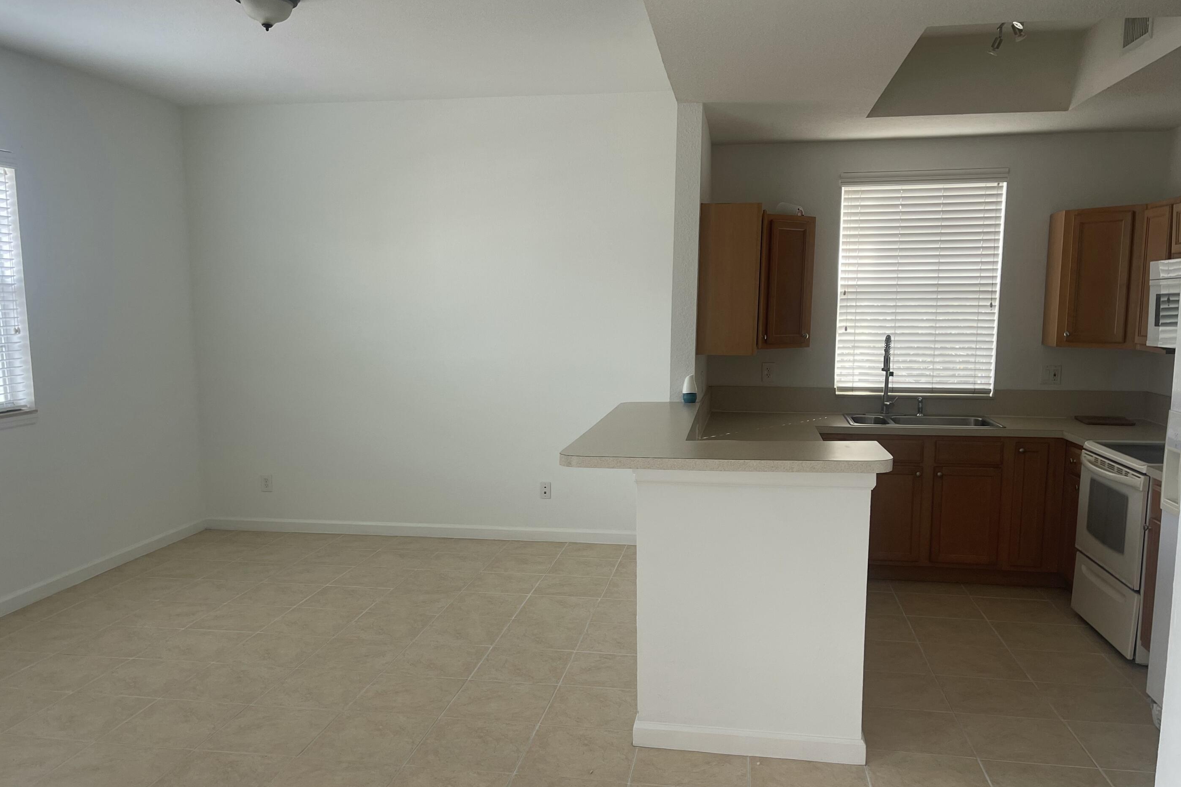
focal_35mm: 28
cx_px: 567
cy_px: 434
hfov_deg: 65.5
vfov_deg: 46.3
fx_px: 918
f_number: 1.6
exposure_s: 1/121
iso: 100
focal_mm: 5.1
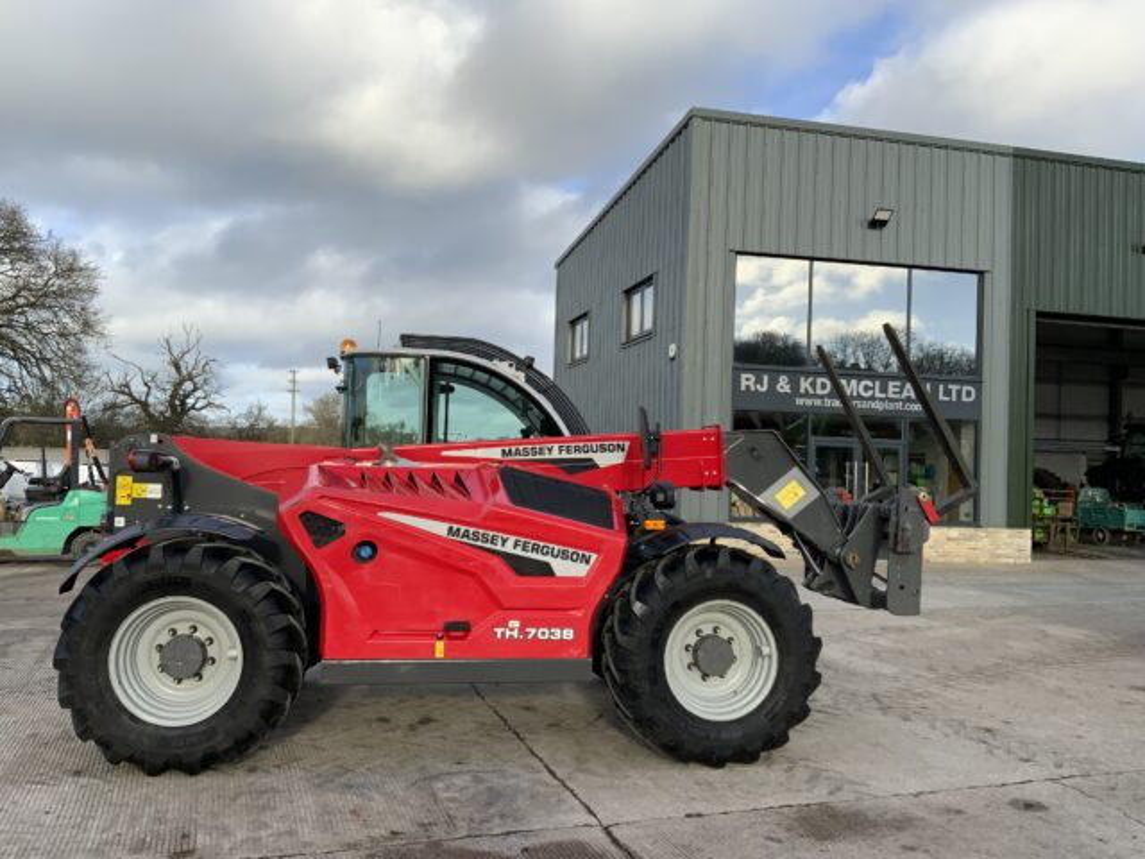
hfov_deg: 61.7
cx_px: 572
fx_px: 959
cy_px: 430
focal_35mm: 29
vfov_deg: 48.2
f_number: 1.8
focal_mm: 3
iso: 16
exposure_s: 1/1035
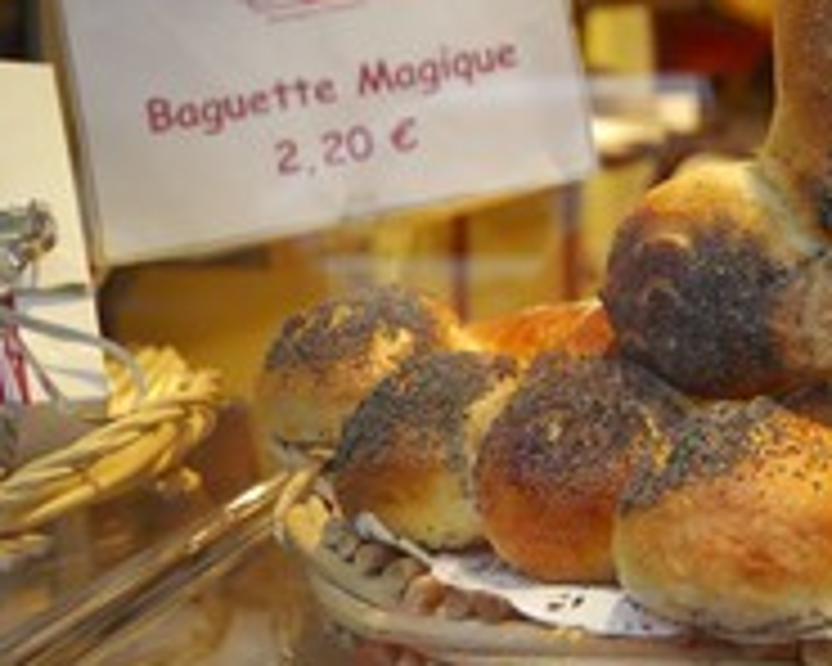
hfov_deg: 27.5
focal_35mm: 64
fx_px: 1576
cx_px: 870
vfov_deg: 23.5
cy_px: 126
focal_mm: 20
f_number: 4
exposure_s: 1/20
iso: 160
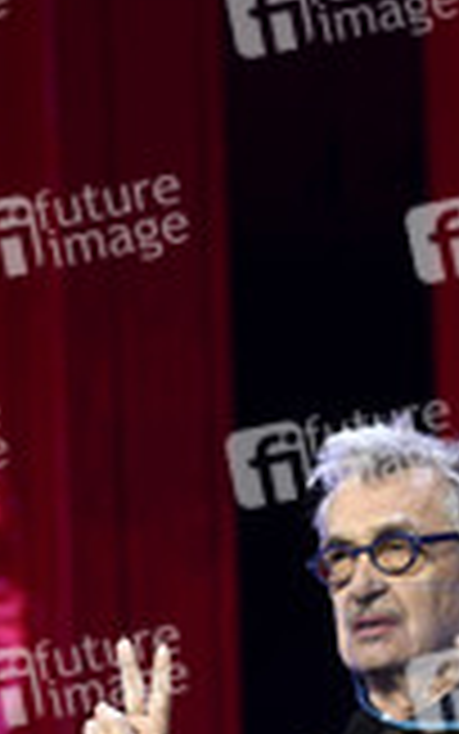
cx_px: 403
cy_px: 567
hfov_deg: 2.3
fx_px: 11258
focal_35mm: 563
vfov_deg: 3.7
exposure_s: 1/320
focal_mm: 200
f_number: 3.5
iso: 2500
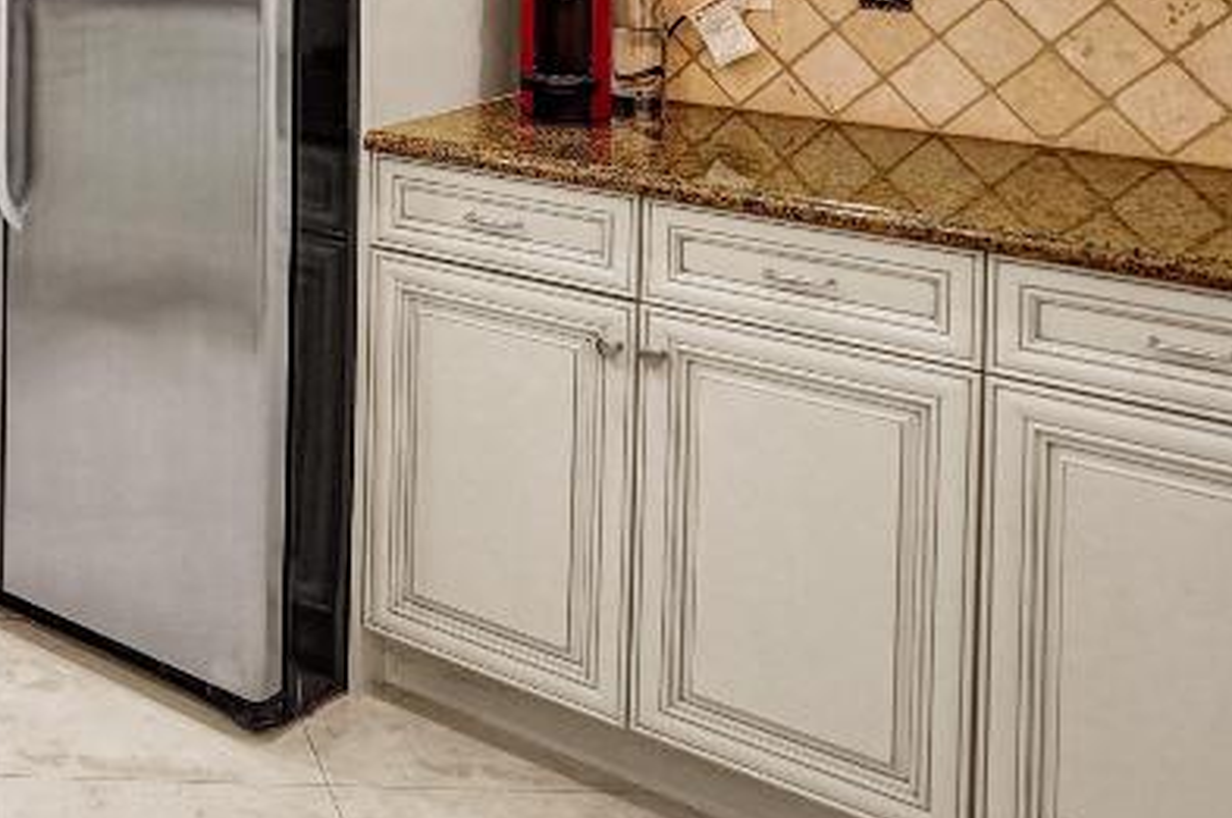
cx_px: -215
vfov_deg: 25.5
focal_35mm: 47
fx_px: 1606
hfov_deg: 34.4
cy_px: -172
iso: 800
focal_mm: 16
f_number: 2.8
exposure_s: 1/250
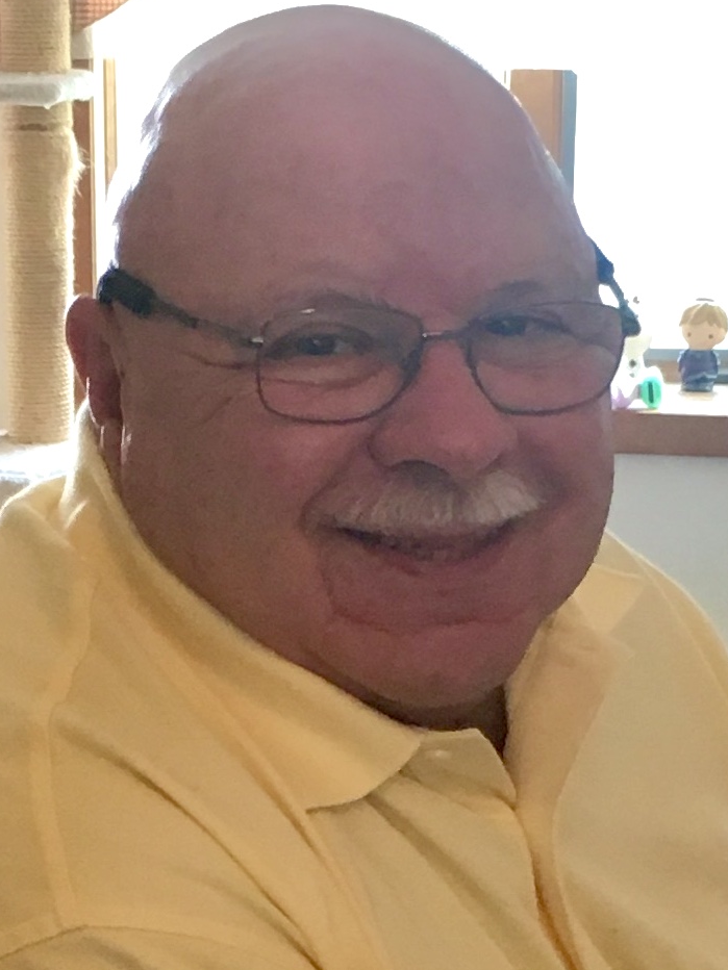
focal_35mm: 30
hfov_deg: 46.8
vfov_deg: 60.0
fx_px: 841
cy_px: 470
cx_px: 370
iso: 40
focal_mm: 4.15
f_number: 2.2
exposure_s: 1/30
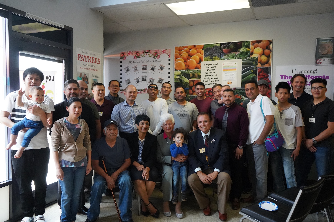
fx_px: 260
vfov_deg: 46.4
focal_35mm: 28
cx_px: 167
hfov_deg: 65.5
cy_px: 111
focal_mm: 28
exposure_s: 1/2000
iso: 12800
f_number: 4
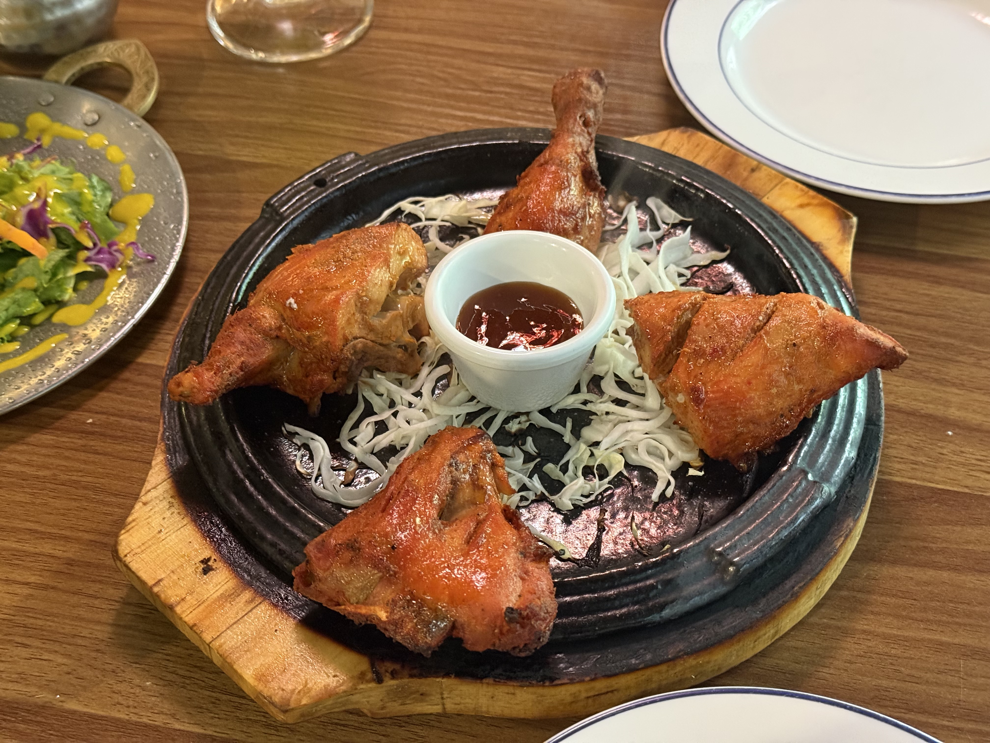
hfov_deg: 39.7
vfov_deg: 30.3
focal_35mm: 48
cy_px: 372
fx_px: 1373
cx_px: 495
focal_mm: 6.76
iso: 640
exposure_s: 1/30
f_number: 1.78
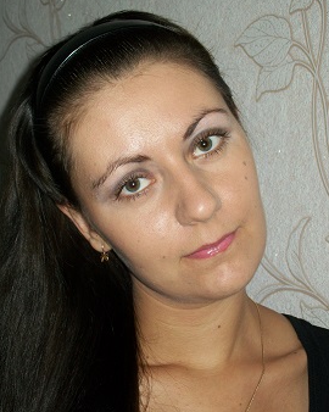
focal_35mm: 70
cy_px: 209
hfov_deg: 21.8
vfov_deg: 27.2
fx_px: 853
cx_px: 165
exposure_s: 1/100
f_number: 3.8
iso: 64
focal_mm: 11.8
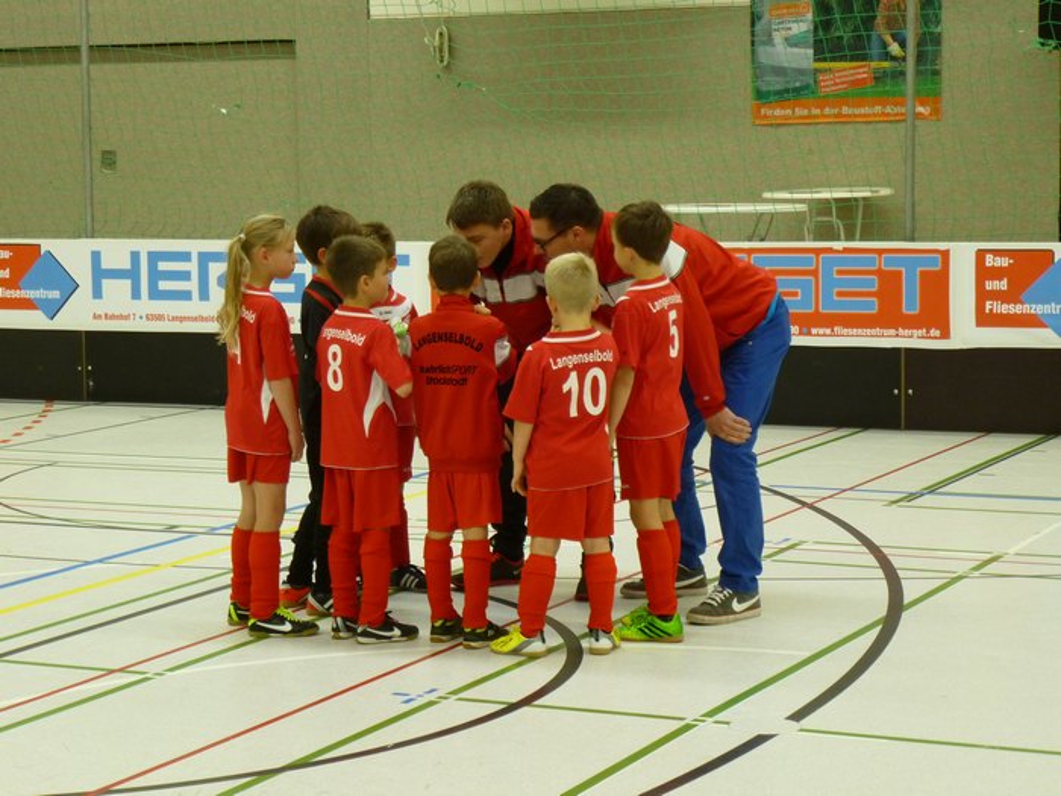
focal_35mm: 89
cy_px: 398
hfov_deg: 22.0
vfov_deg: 16.6
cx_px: 530
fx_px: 2728
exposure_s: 1/40
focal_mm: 16
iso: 400
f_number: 4.9
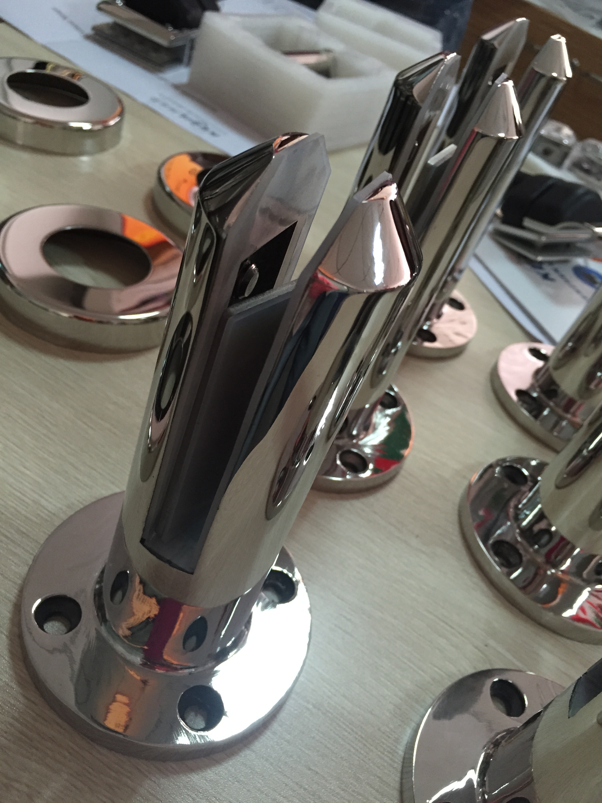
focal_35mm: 29
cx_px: 301
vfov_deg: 61.7
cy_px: 402
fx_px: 672
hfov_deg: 48.2
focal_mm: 4.15
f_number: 2.2
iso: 200
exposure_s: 1/33
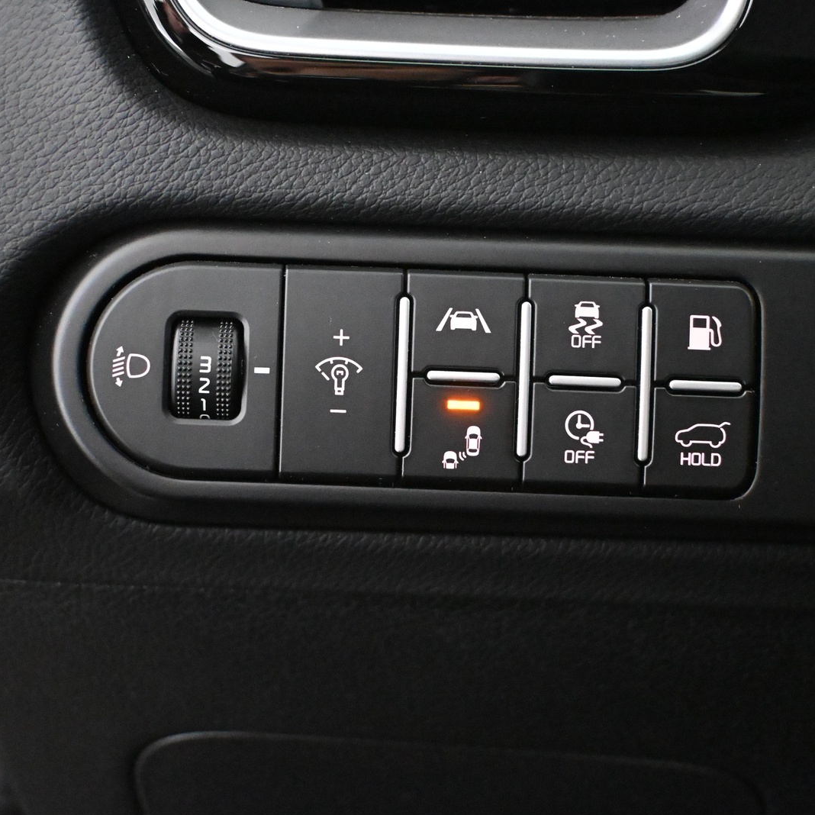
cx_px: 408
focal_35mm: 58
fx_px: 1545
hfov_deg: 29.6
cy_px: 406
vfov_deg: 29.6
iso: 12800
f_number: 4.8
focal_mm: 30
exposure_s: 1/50
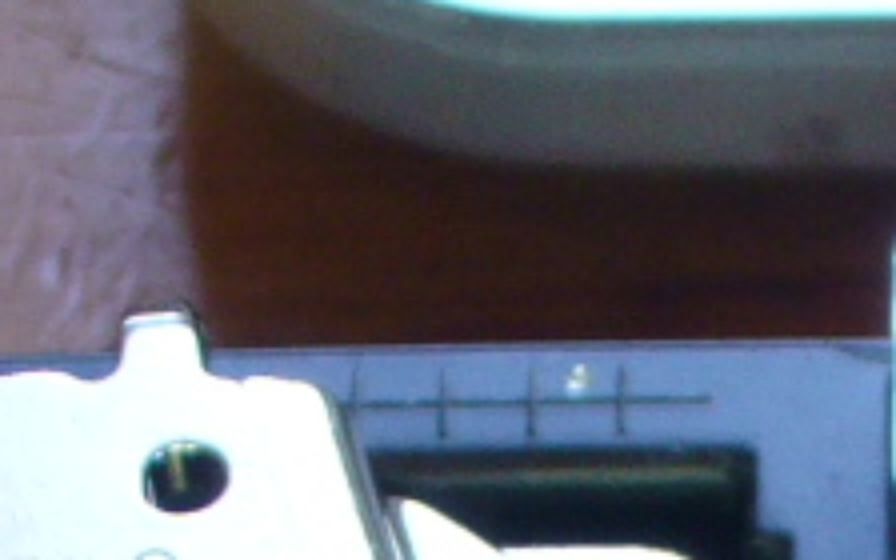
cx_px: 1084
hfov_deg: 9.2
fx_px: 5470
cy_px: 1864
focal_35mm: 224
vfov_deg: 5.4
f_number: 2.8
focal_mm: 6.1
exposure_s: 1/40
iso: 100
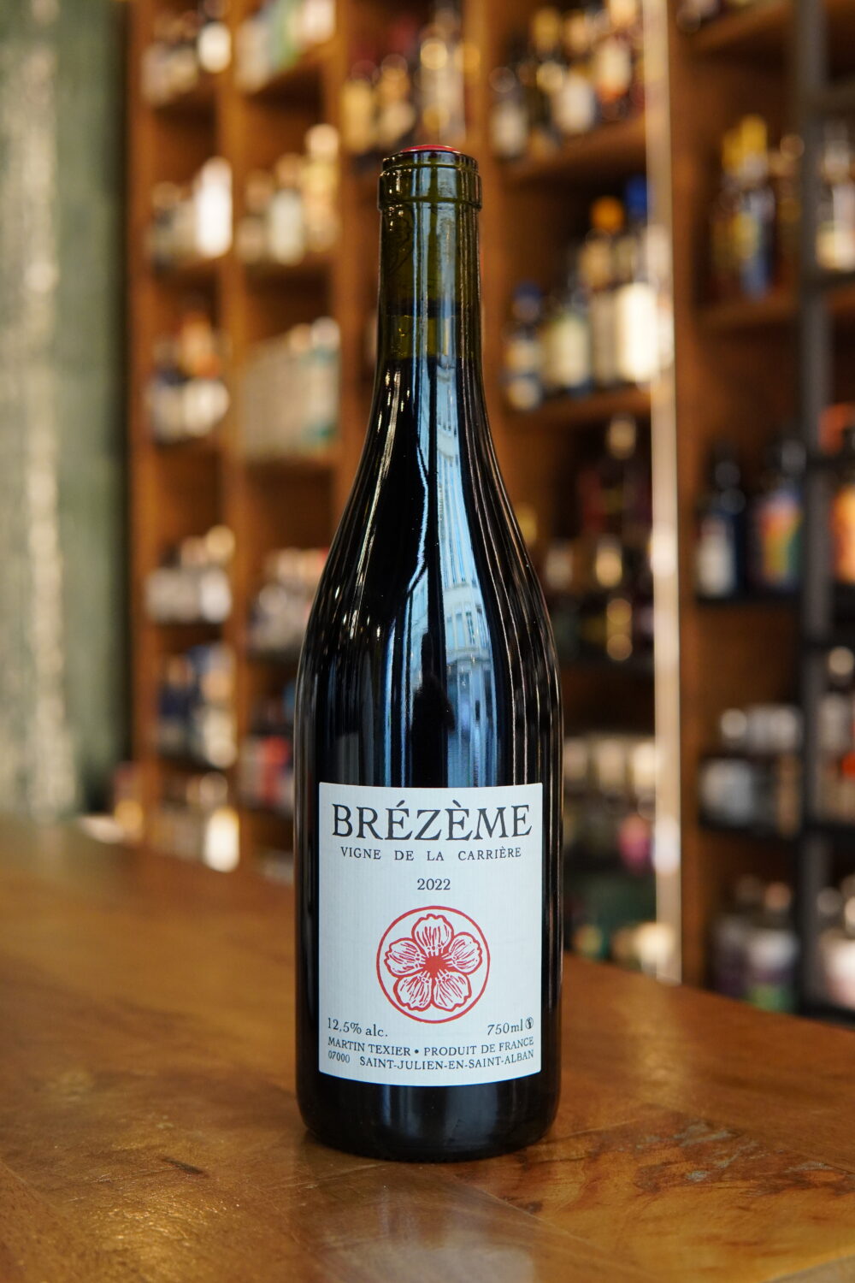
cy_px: 642
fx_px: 1603
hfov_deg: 29.9
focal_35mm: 45
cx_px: 428
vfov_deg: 43.6
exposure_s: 1/160
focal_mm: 30
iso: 1600
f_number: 3.2
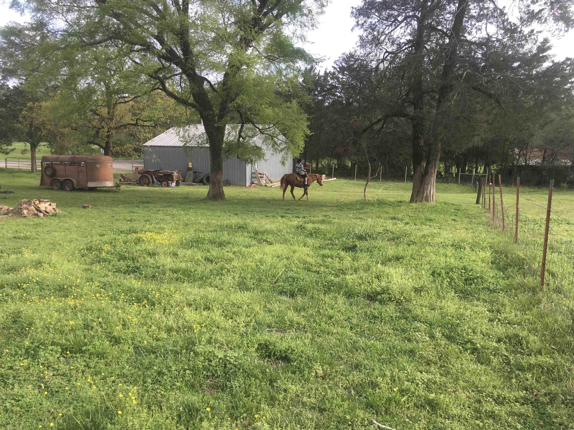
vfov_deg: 46.8
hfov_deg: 60.0
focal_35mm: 30
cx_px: 280
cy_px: 221
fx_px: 497
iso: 25
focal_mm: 4.15
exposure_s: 1/271
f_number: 2.2
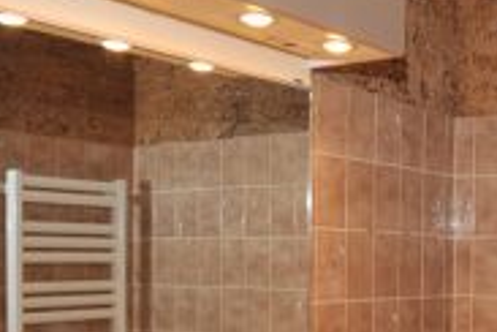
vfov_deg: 21.0
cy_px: 310
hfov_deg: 30.1
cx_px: 475
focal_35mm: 63
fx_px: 870
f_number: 5
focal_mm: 24
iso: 800
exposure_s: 1/80
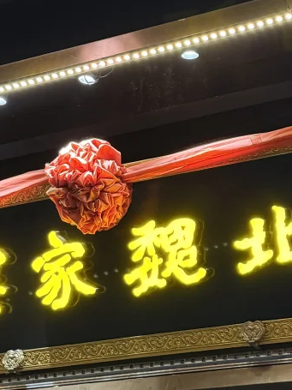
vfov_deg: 25.6
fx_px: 855
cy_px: 135
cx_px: 232
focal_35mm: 76
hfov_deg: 19.2
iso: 320
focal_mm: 6.76
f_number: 1.78
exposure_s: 1/50
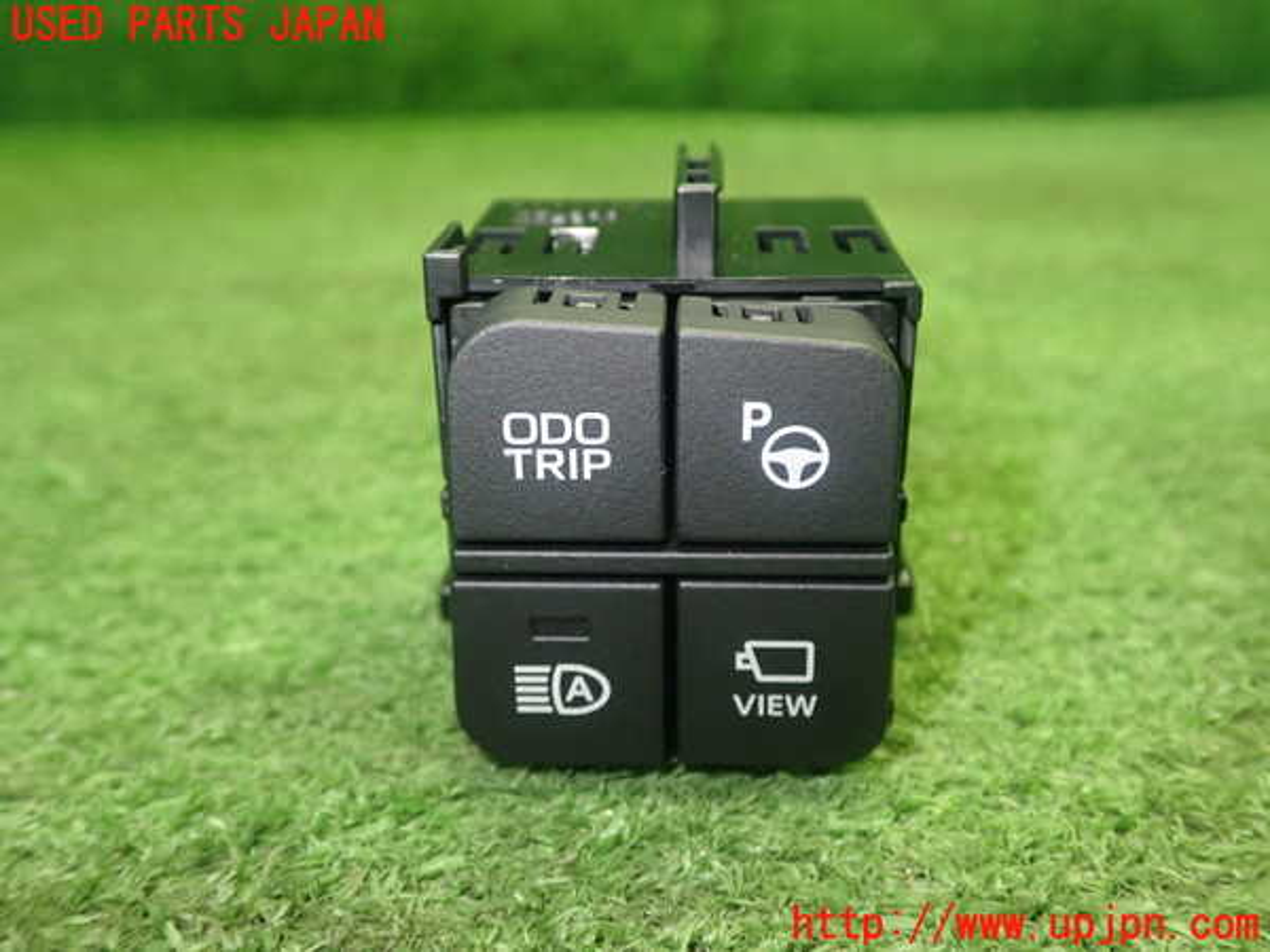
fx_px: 1321
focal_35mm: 36
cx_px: 635
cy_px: 476
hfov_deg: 51.4
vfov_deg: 39.7
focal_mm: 6.37
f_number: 2.5
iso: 320
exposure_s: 1/40
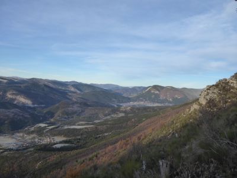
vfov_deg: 54.9
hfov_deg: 69.4
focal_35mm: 25
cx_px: 118
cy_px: 89
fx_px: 171
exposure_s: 1/640
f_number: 3.3
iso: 160
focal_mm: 4.3
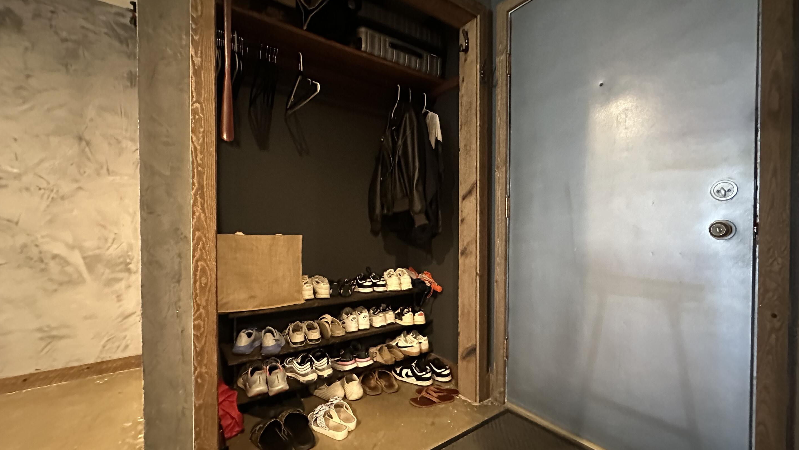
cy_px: 233
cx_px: 417
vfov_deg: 67.1
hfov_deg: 99.3
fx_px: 339
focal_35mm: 16
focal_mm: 2.22
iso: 1600
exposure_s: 1/30
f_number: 2.2
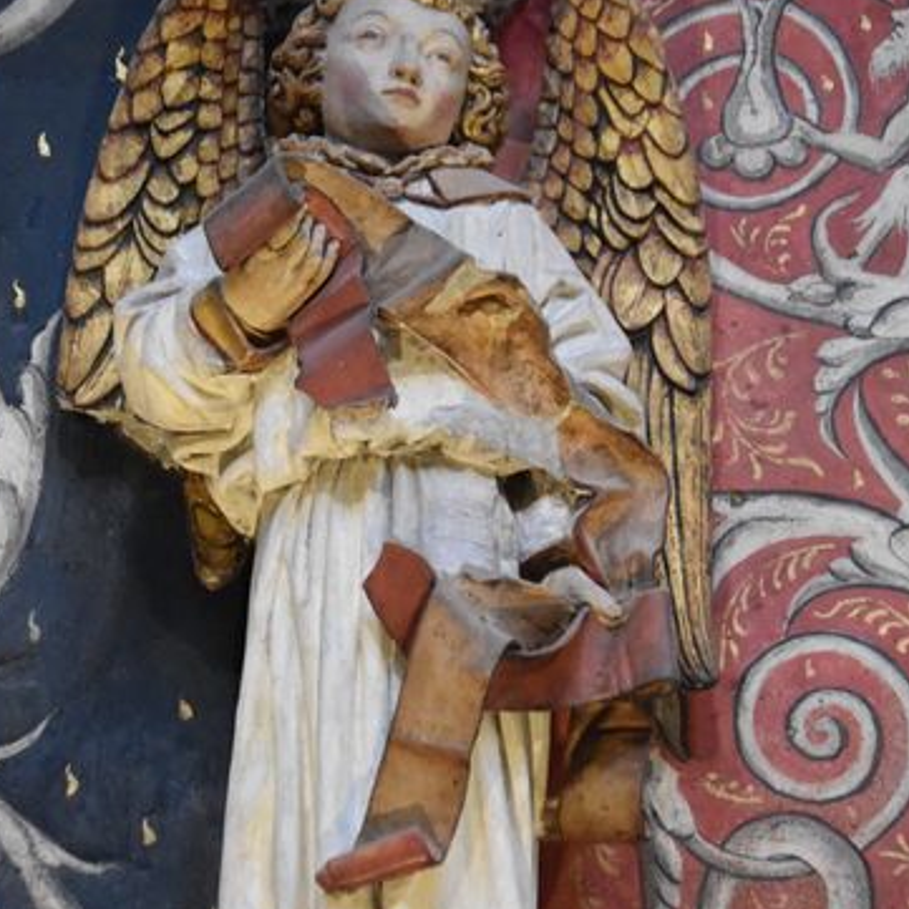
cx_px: 472
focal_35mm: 235
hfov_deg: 7.5
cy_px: 534
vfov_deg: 7.5
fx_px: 6976
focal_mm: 95
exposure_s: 1/125
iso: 5600
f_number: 4.5
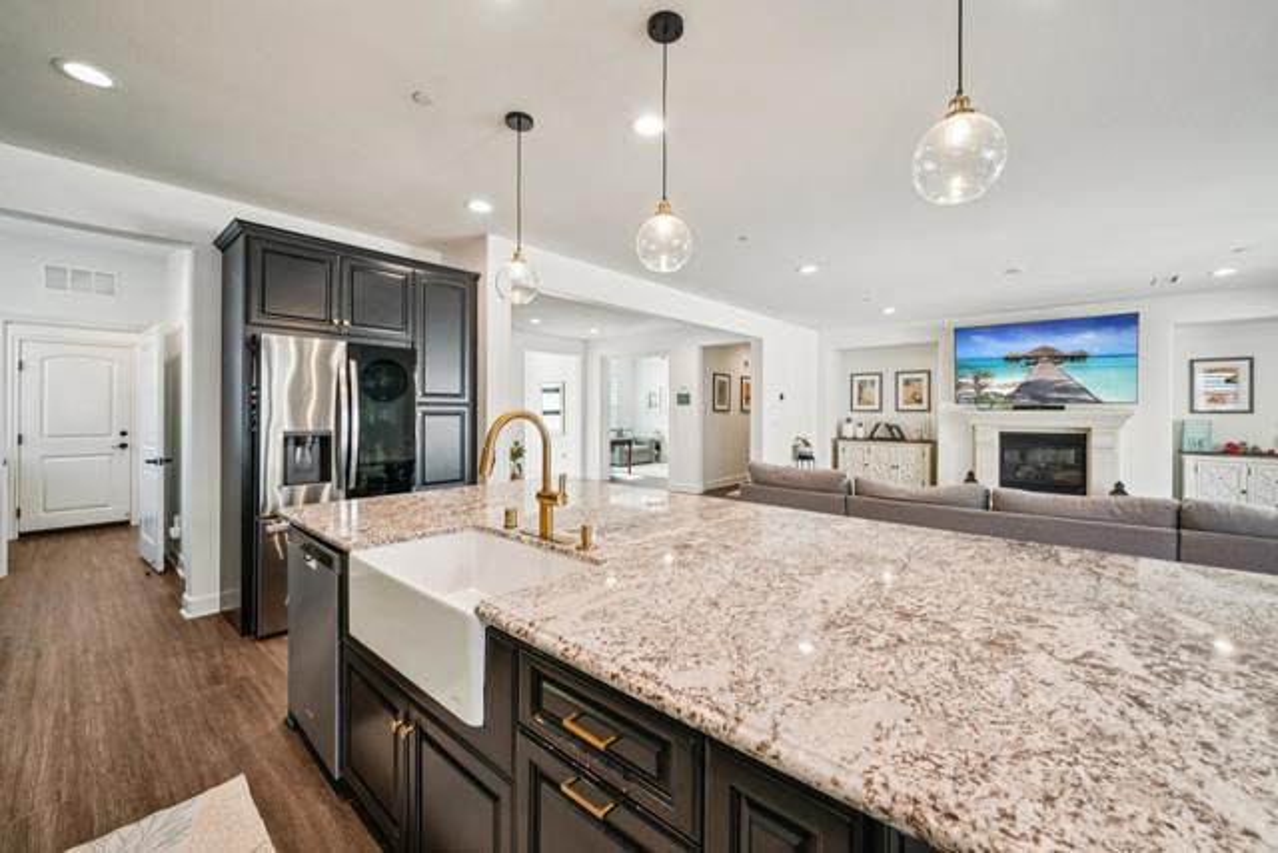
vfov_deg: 81.2
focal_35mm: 14
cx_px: 639
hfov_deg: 104.2
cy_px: 426
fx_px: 497
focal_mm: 14
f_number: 8
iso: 400
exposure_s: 1/20
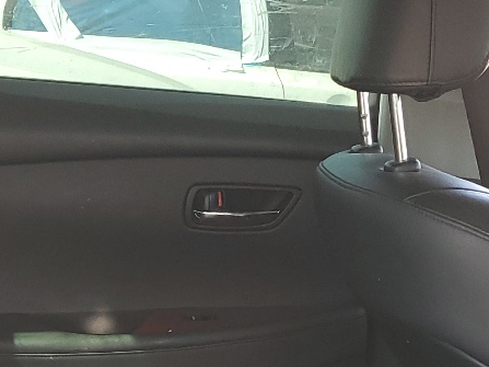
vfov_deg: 15.1
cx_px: 14
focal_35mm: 93
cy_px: 496
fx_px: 1313
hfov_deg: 20.5
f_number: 1.5
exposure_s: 1/120
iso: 55
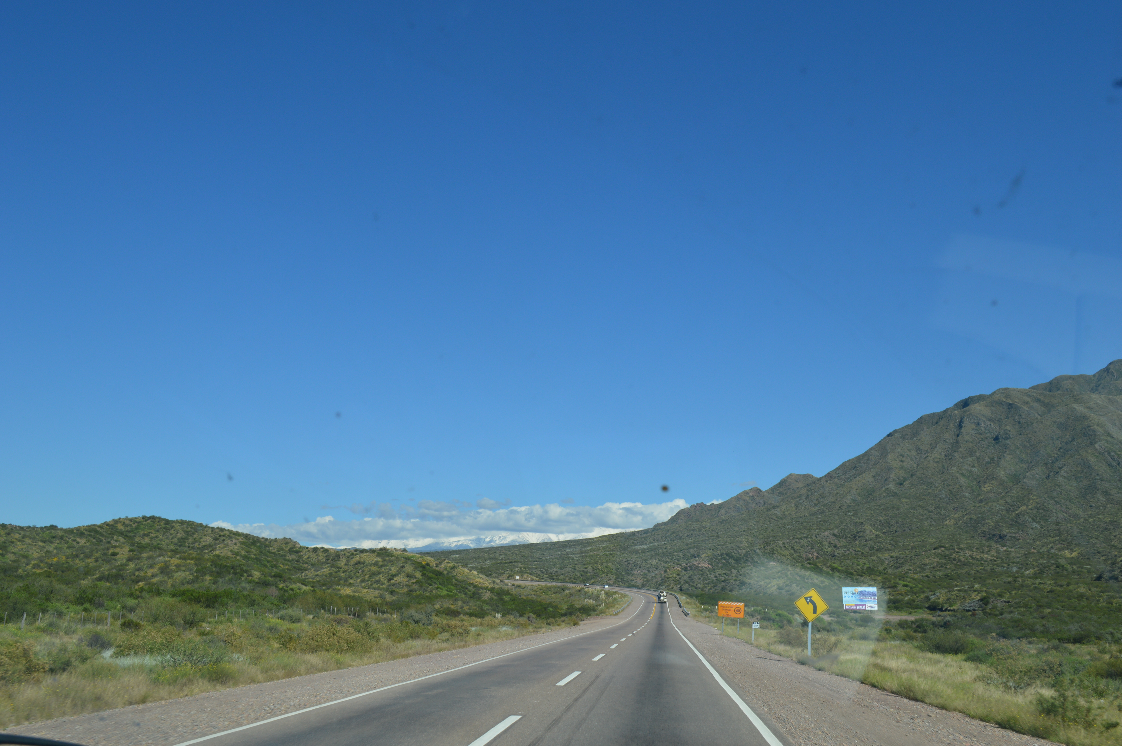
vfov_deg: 39.9
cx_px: 561
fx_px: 1028
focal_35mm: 33
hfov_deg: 57.3
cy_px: 373
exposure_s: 1/250
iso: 100
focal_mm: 22
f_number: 8
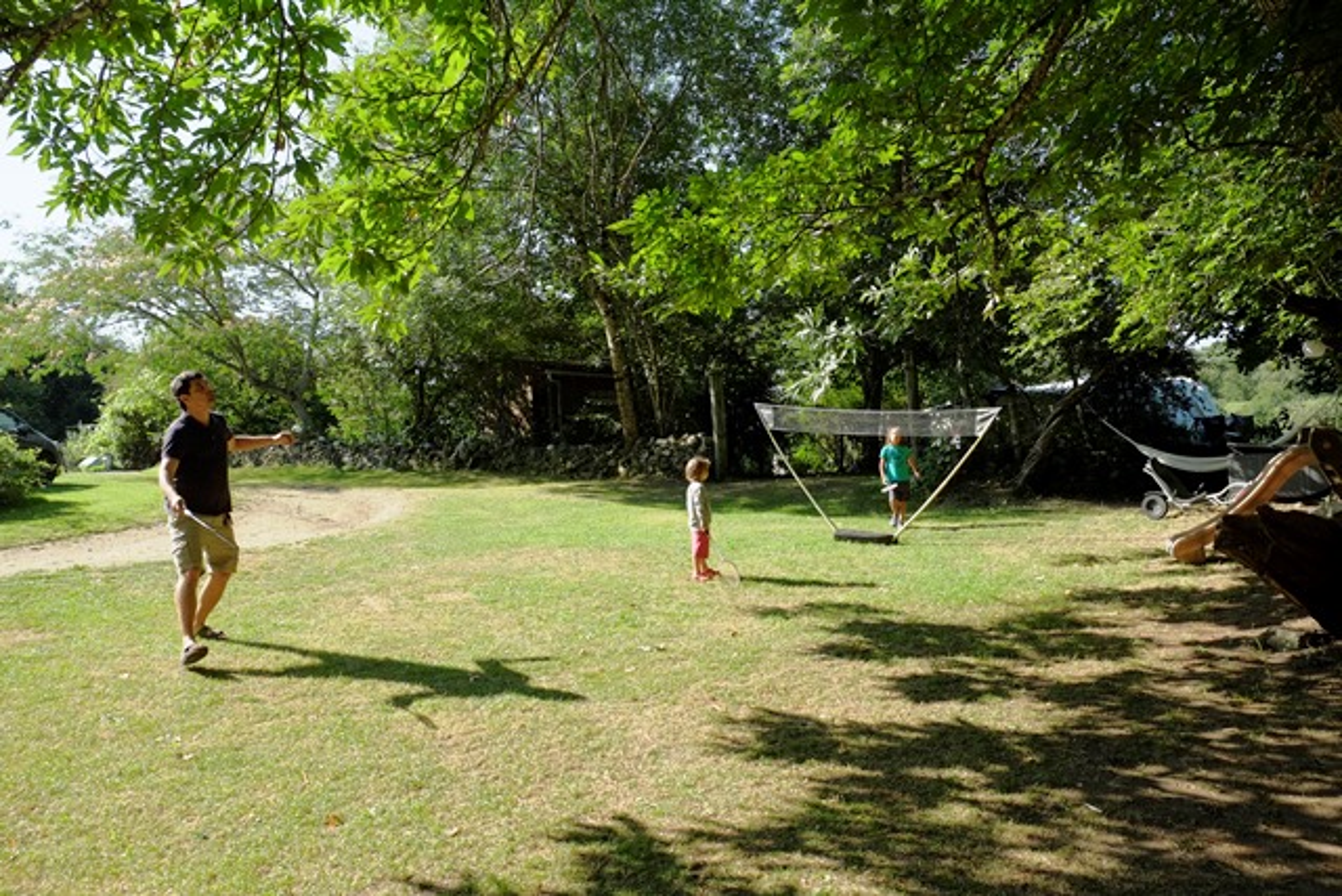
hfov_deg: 67.4
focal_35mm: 27
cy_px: 448
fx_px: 1007
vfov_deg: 48.0
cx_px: 671
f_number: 5.6
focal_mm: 18
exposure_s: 1/950
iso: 800
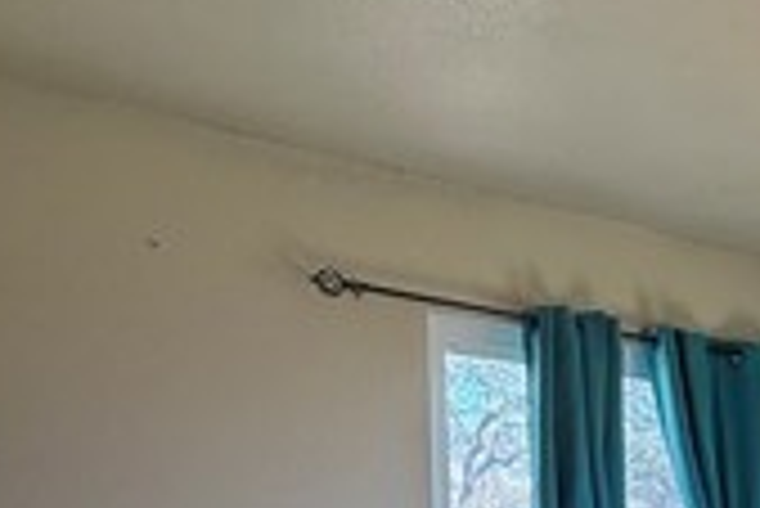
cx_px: 1016
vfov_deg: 21.0
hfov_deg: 28.7
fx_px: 1162
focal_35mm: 55
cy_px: 760
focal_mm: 2.22
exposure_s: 1/120
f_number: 2.2
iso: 160
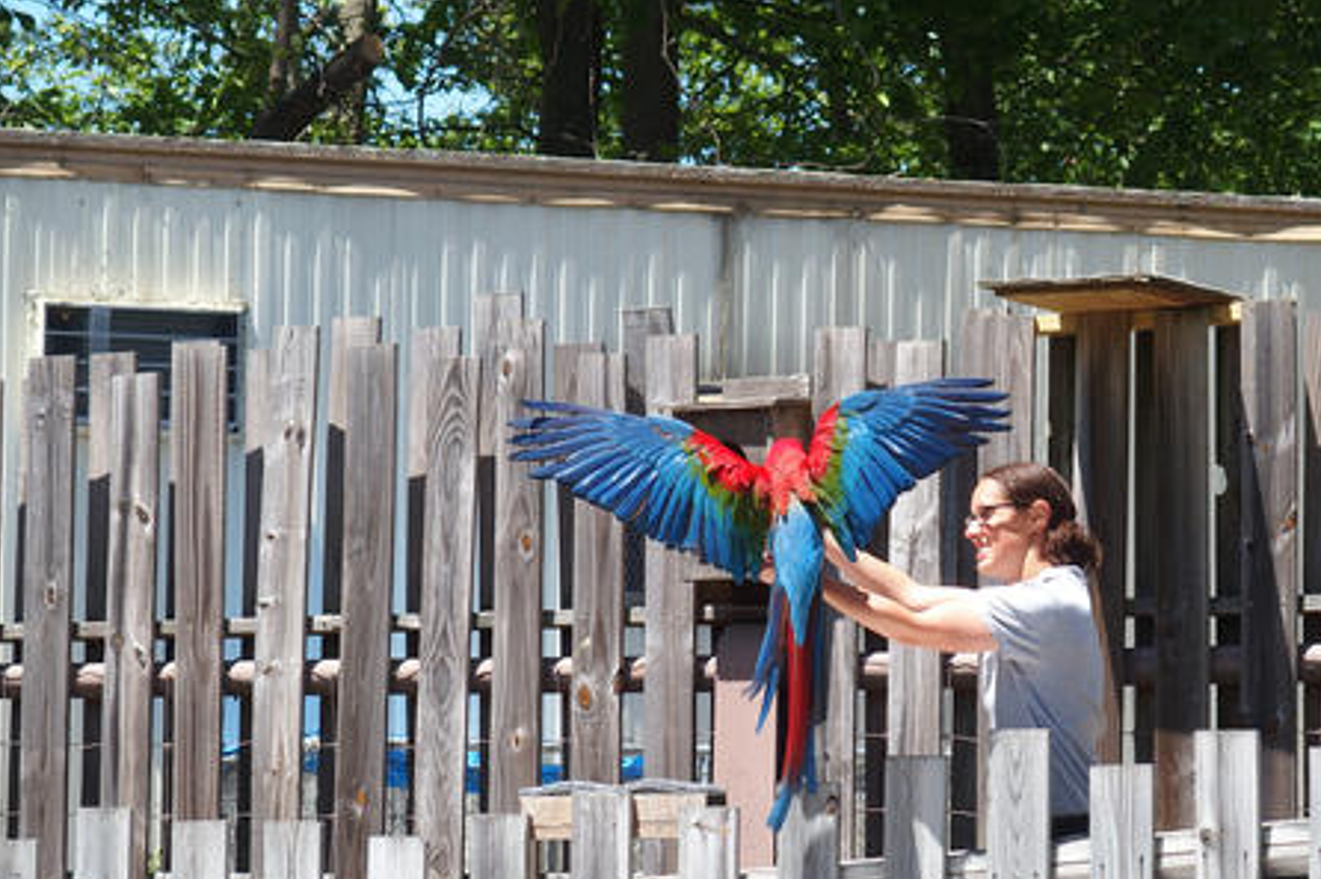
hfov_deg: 10.8
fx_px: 7006
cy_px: 471
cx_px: 663
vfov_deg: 7.2
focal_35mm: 191
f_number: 3.5
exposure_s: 1/500
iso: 100
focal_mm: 38.6
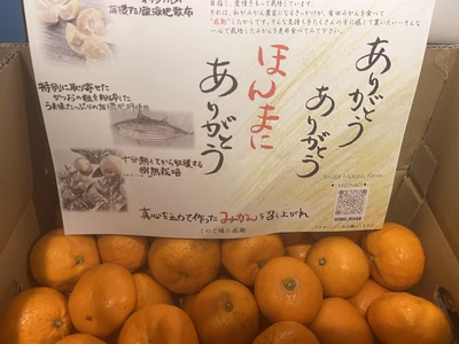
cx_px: 230
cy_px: 172
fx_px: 345
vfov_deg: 53.1
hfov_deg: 67.3
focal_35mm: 26
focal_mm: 5.1
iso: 400
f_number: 1.6
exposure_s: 1/50
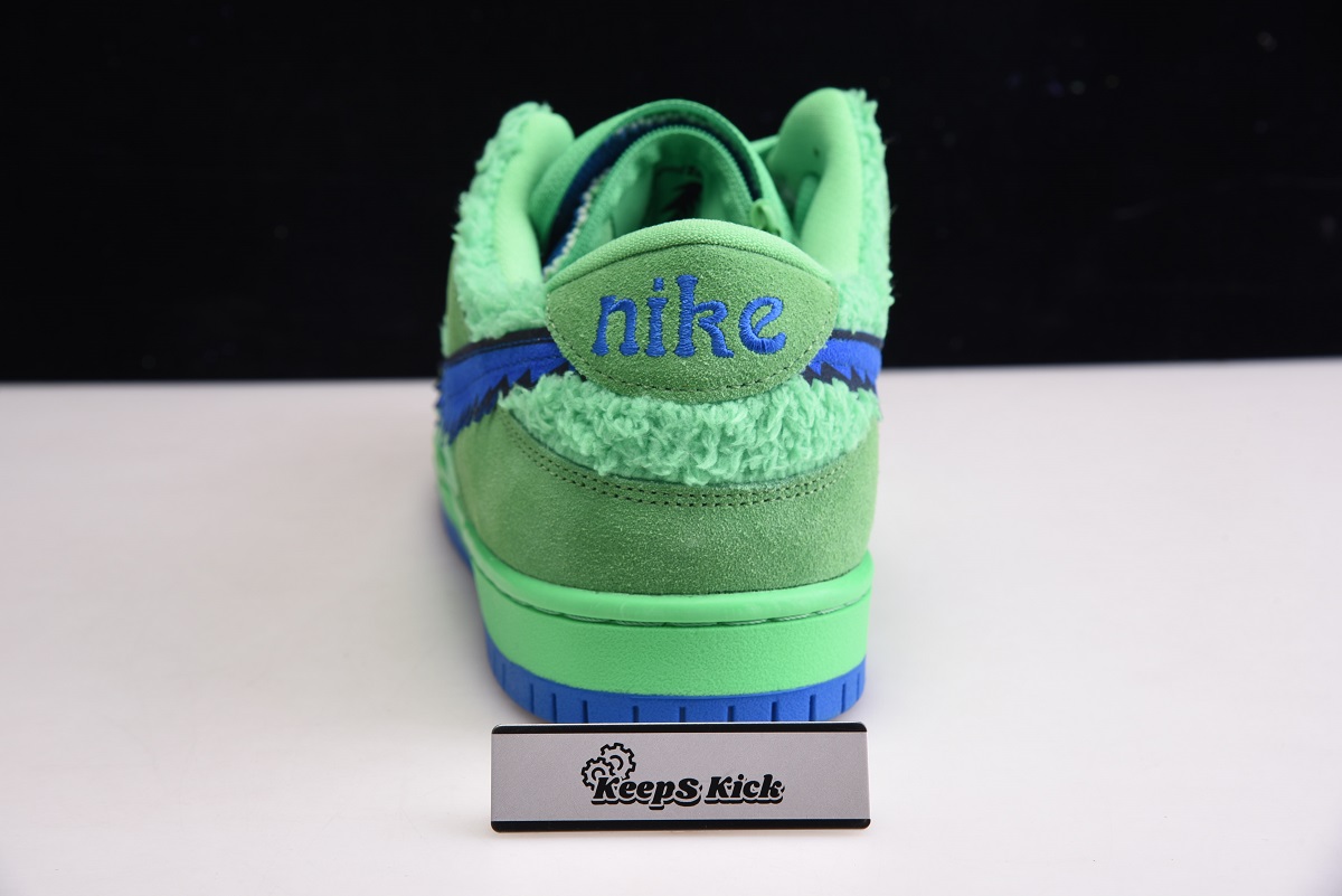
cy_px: 448
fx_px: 3207
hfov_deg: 23.6
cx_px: 671
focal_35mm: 86
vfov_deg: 15.9
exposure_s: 1/125
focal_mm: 86
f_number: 11
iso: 100
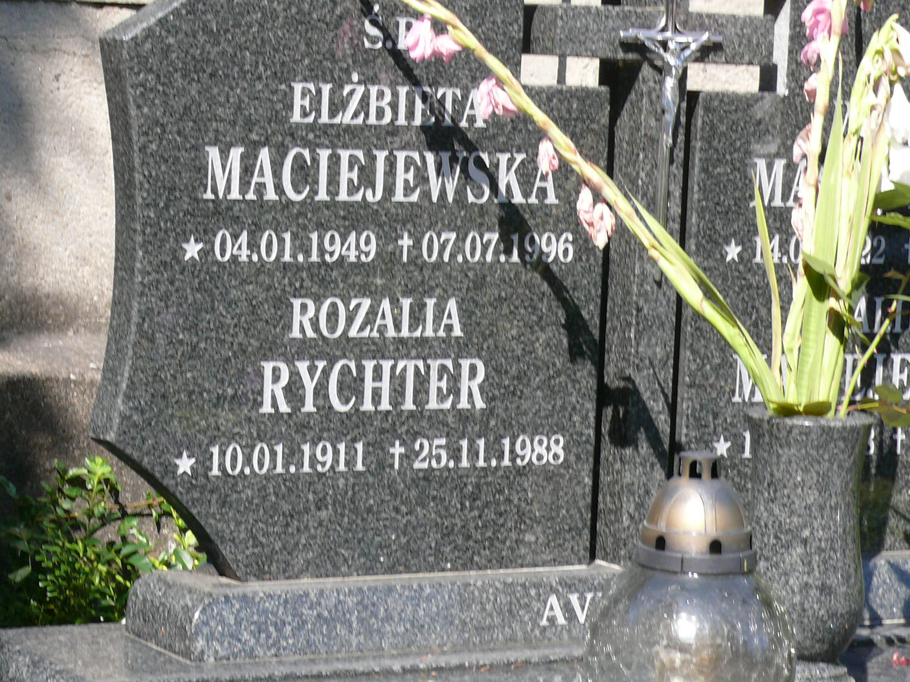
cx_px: 455
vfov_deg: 11.6
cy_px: 341
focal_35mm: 128
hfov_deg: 15.4
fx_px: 3365
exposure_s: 1/200
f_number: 5.6
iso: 100
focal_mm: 15.2
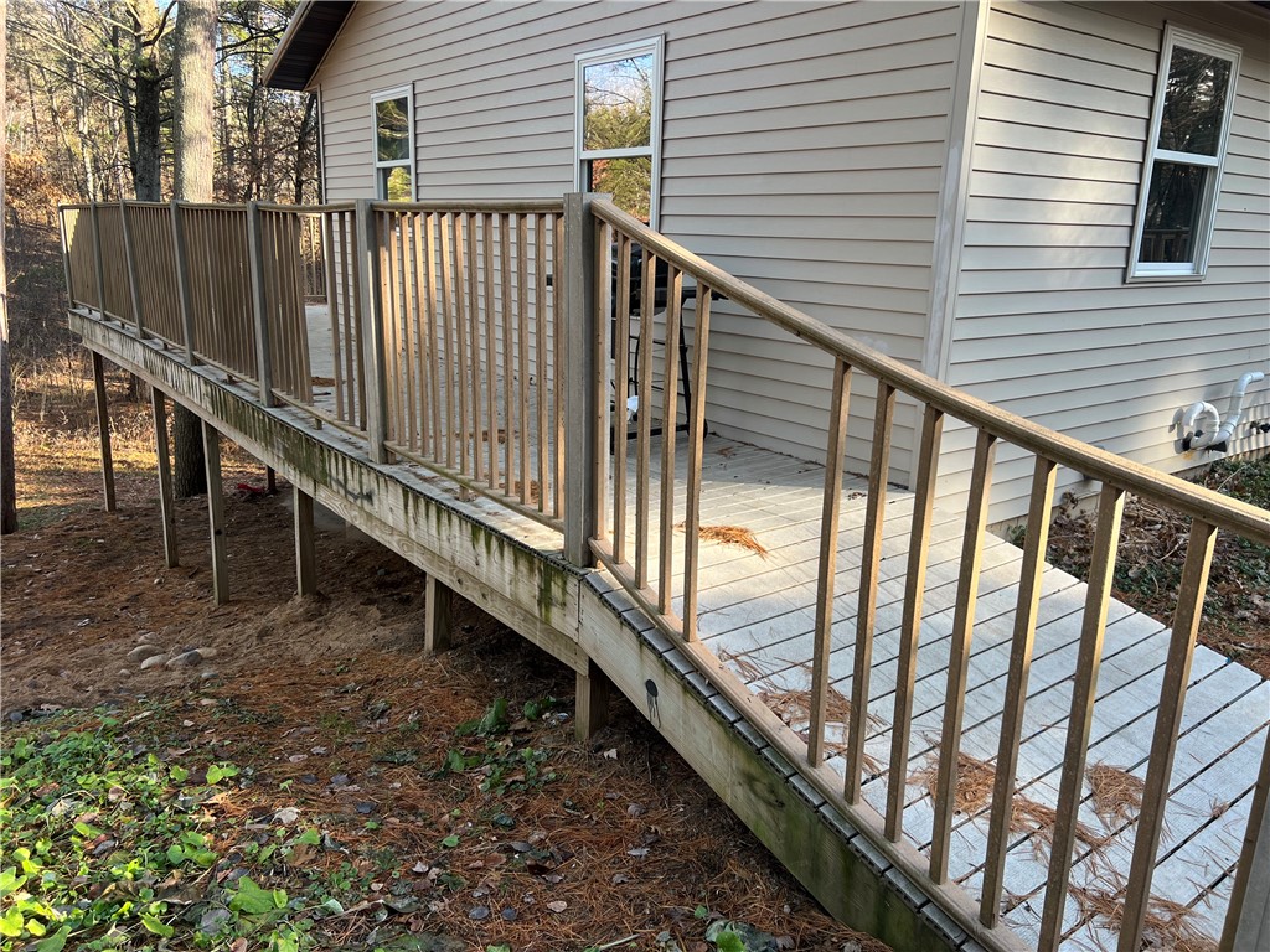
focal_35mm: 26
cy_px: 476
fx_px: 954
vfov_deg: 53.1
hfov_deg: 67.3
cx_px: 635
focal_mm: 5.7
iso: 40
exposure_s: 1/230
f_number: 1.5
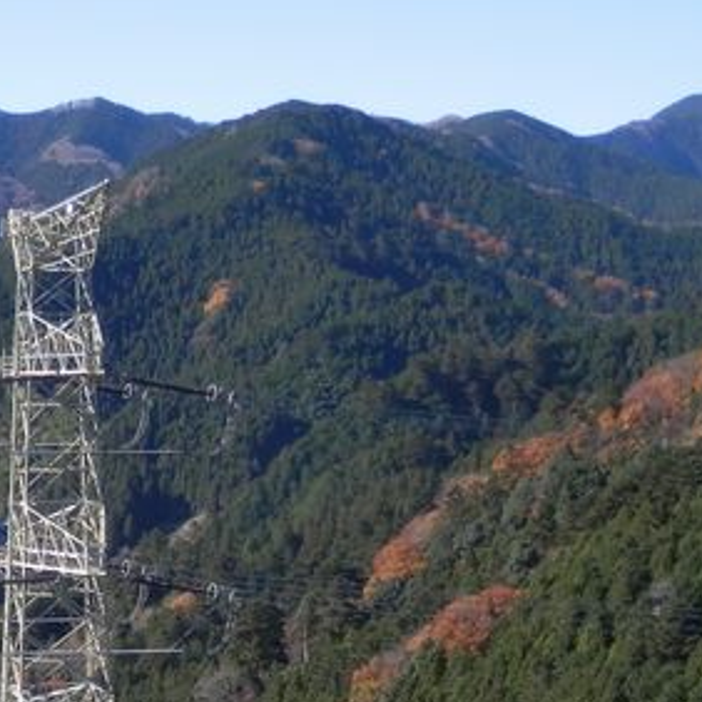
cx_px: -25
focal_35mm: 113
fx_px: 2593
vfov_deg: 15.2
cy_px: 667
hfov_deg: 15.1
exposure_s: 1/400
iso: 80
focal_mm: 8
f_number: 3.8
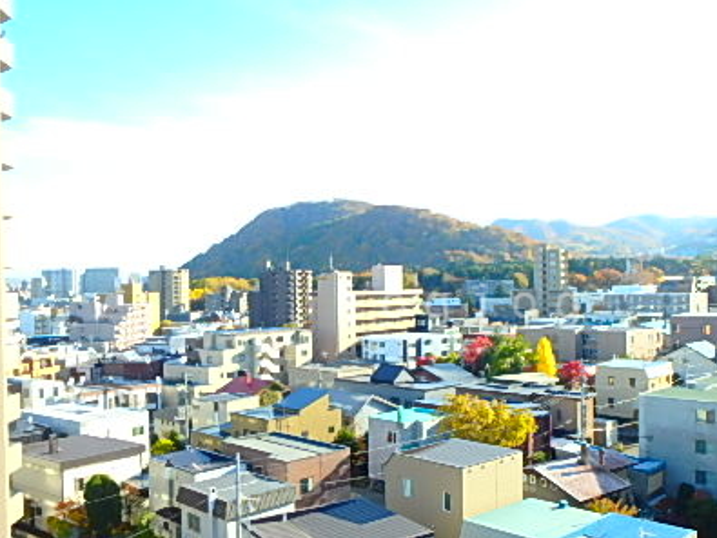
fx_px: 704
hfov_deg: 53.1
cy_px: 305
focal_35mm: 34
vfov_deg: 41.7
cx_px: 465
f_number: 3.5
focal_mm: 3.7
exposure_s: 1/320
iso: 125
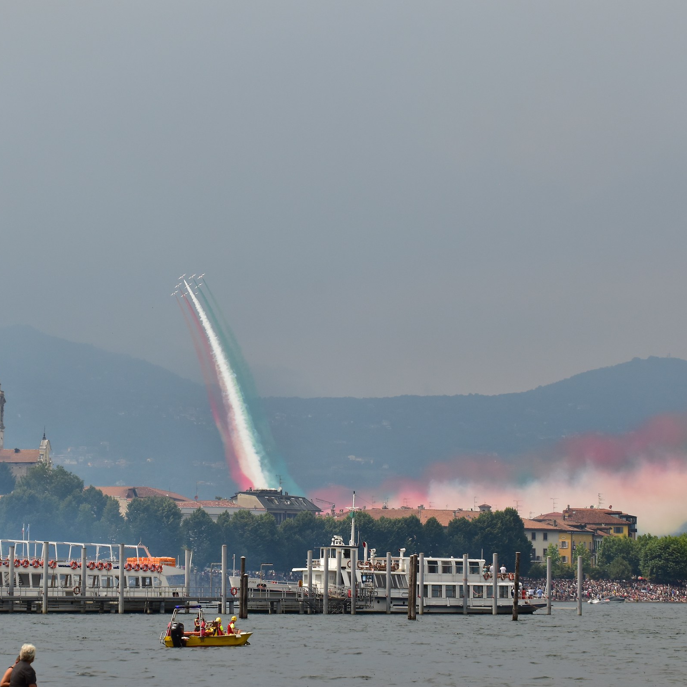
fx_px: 3368
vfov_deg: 11.6
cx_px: 224
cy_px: 345
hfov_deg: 11.6
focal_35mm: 150
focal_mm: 78
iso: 500
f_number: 10
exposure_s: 1/1600
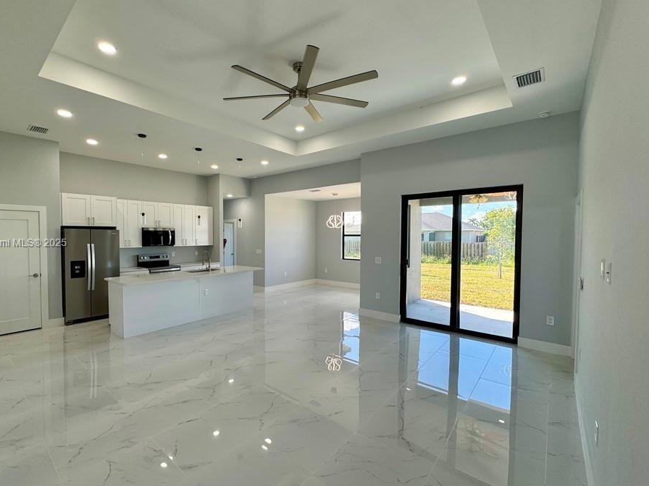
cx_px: 287
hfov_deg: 94.1
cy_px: 244
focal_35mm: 16
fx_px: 300
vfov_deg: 78.1
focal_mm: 2.22
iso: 40
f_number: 2.2
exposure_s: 1/99
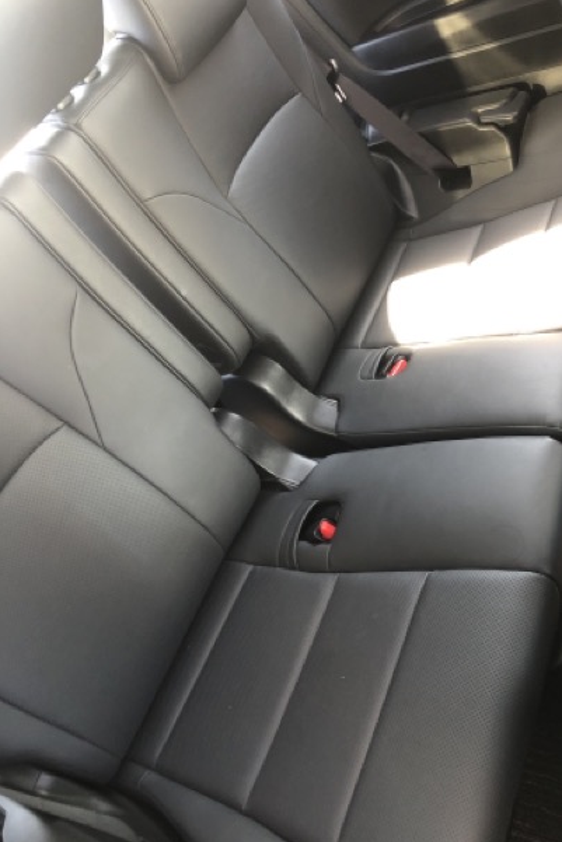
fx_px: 725
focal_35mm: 31
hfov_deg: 42.2
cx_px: 334
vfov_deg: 60.2
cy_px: 401
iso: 100
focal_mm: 3.99
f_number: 1.8
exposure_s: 1/11
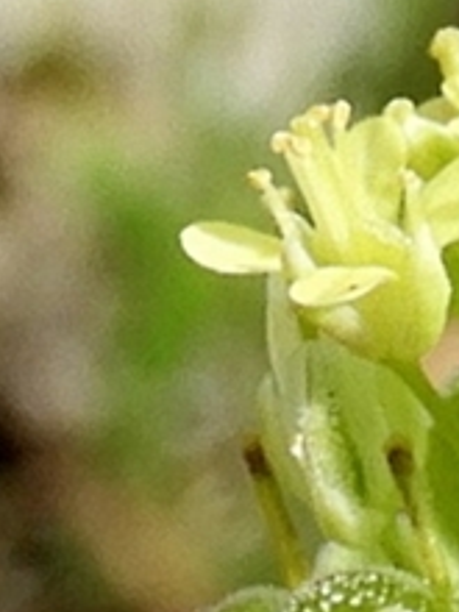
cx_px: 303
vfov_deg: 15.3
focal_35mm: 118
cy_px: 951
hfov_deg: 12.5
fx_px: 2086
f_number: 3.5
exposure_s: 1/800
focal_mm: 5.4
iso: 100
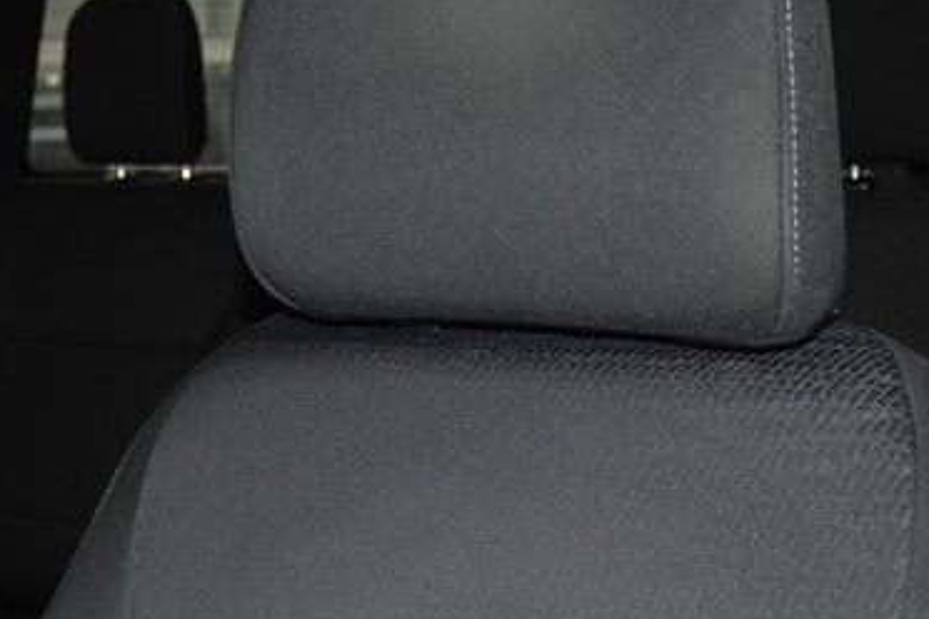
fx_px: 1600
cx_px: 534
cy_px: 323
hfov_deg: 32.3
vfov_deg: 21.9
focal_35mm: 62
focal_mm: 24
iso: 3200
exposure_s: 1/100
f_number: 3.8
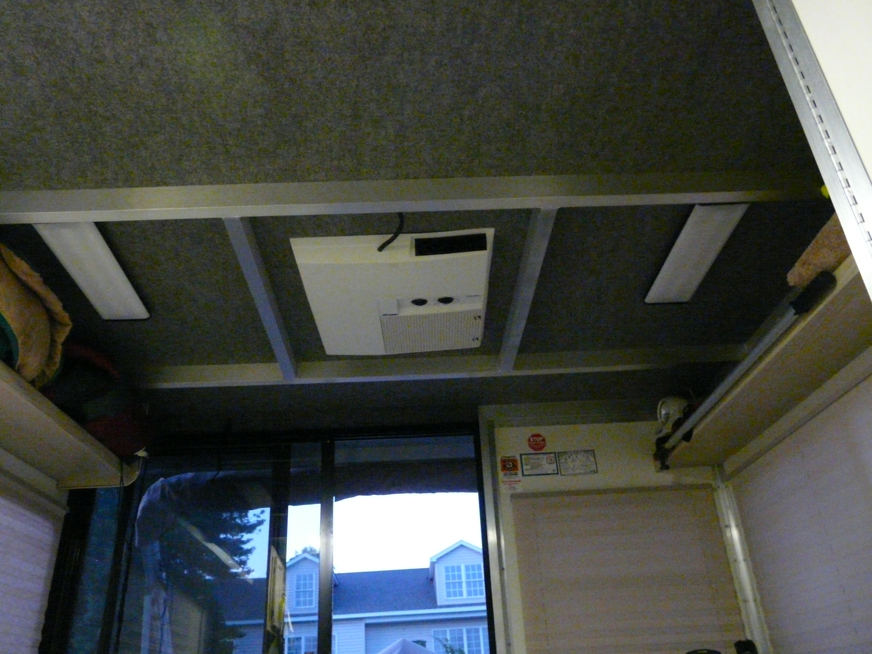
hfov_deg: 63.4
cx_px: 436
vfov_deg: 49.7
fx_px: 705
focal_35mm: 28
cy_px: 327
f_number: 2.8
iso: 800
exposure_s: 1/10
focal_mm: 4.6
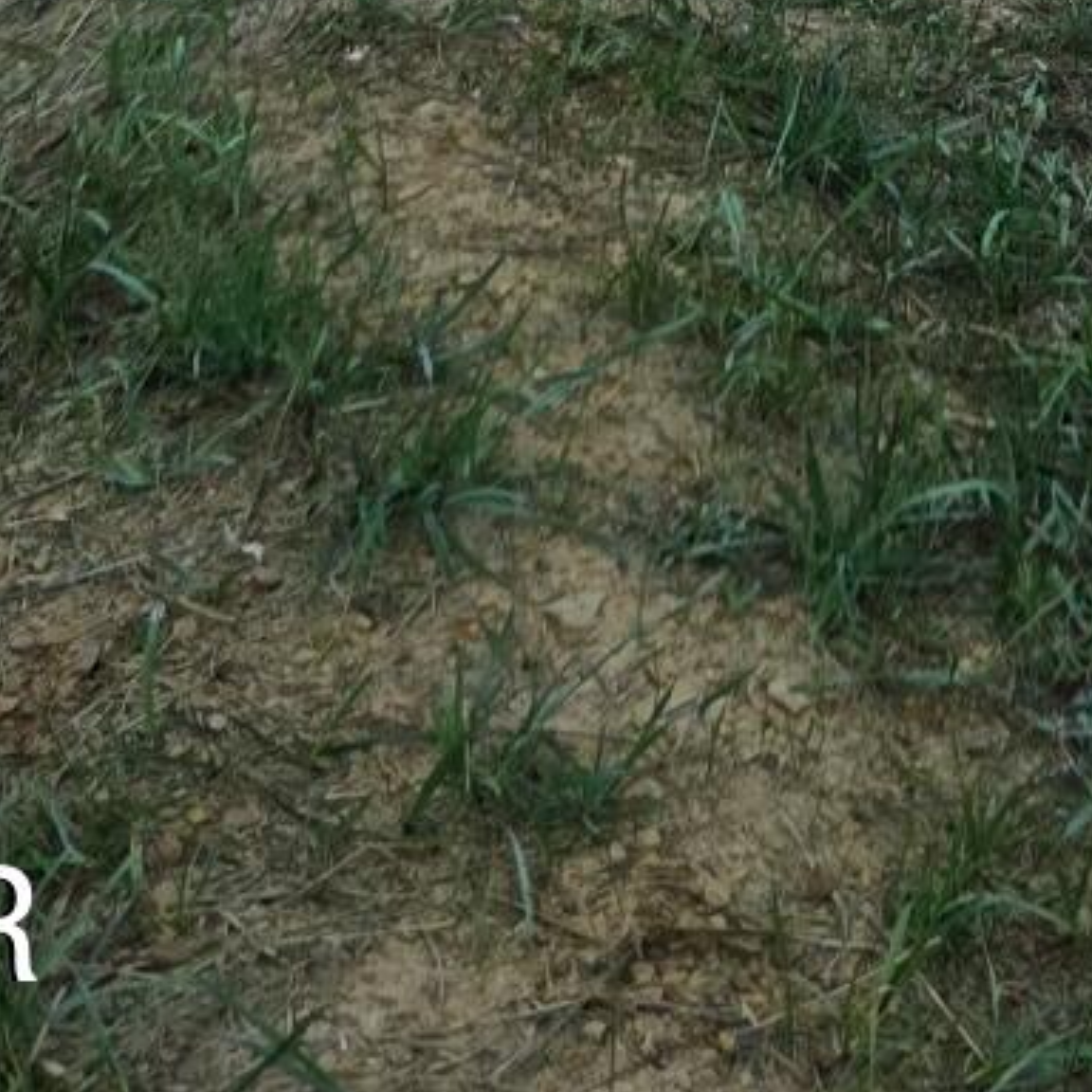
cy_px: -1658
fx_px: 3783
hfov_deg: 15.3
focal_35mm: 106
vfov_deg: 12.3
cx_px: 1578
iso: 12
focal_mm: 6.3
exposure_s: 1/230
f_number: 1.7
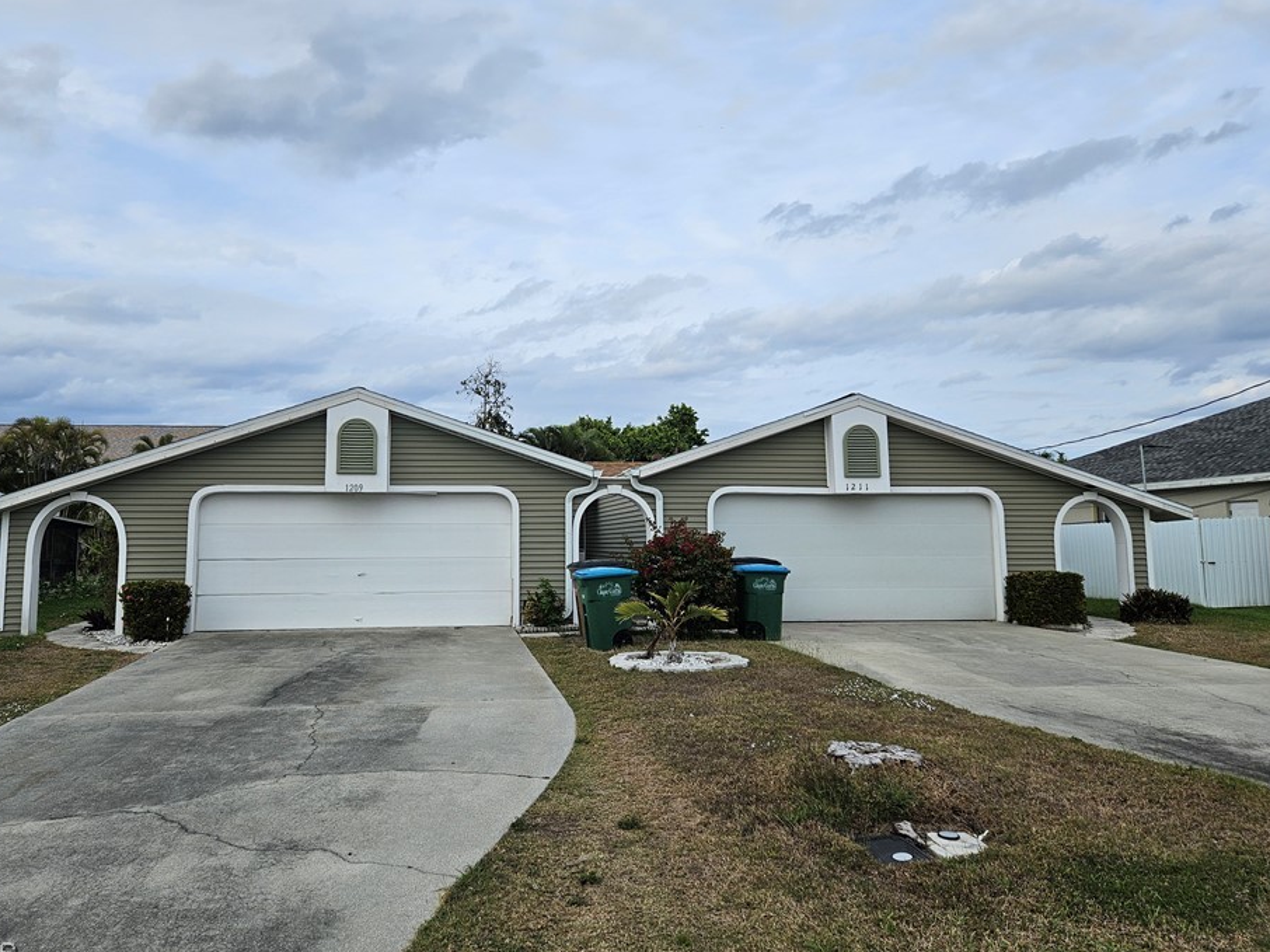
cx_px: 564
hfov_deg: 67.1
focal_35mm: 26
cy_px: 447
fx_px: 954
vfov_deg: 53.0
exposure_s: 1/1967
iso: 25
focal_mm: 5.4
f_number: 1.8
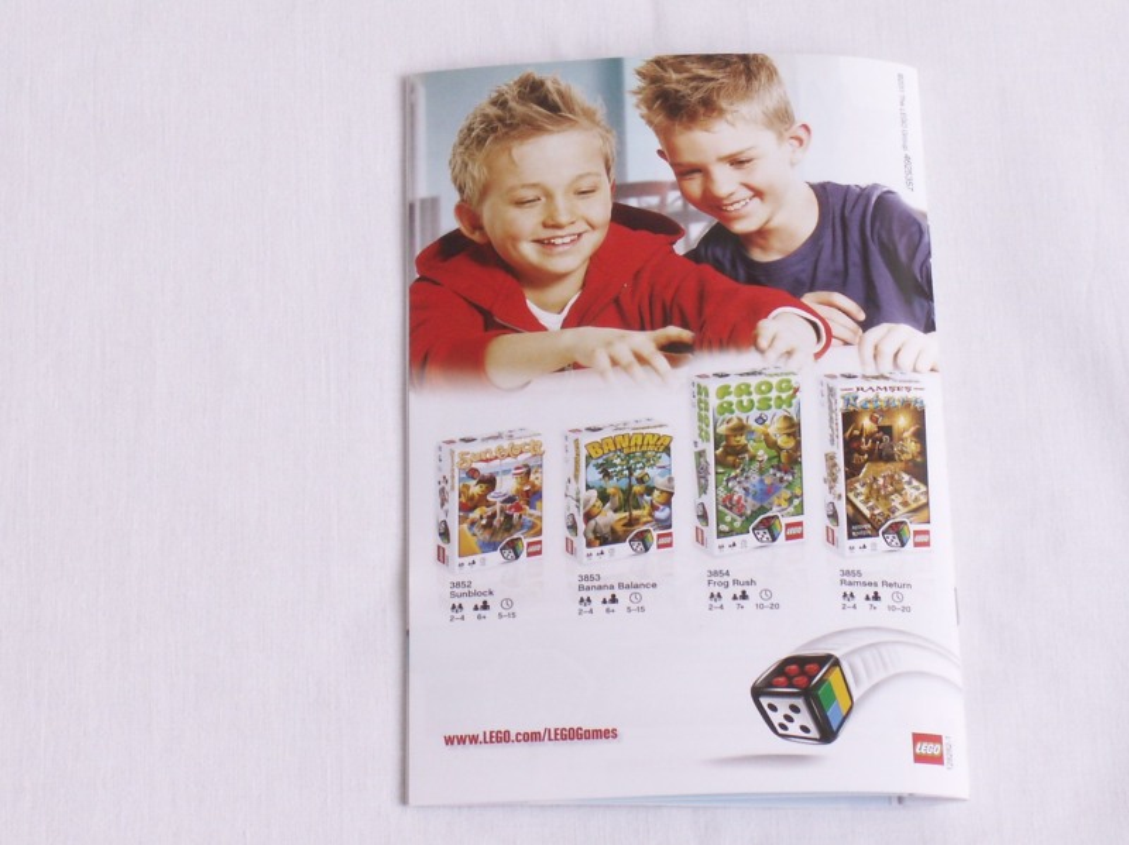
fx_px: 2216
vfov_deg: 21.6
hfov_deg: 28.6
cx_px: 564
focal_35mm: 68
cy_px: 422
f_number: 8
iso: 50
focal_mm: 11.39
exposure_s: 1/2.5
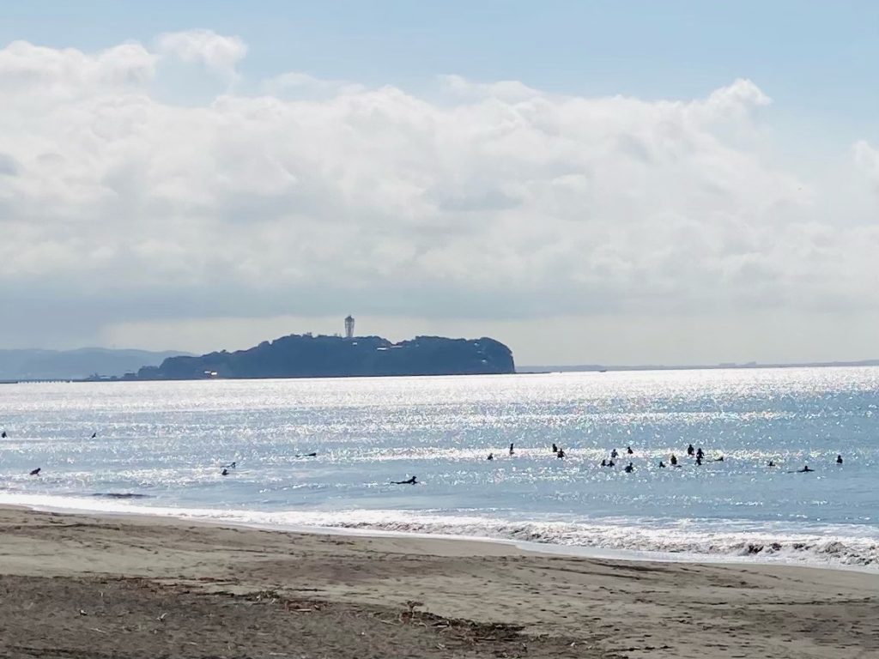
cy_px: 330
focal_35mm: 28
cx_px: 440
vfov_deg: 49.7
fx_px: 711
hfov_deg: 63.4
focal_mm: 3.99
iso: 25
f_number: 1.8
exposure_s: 1/9615
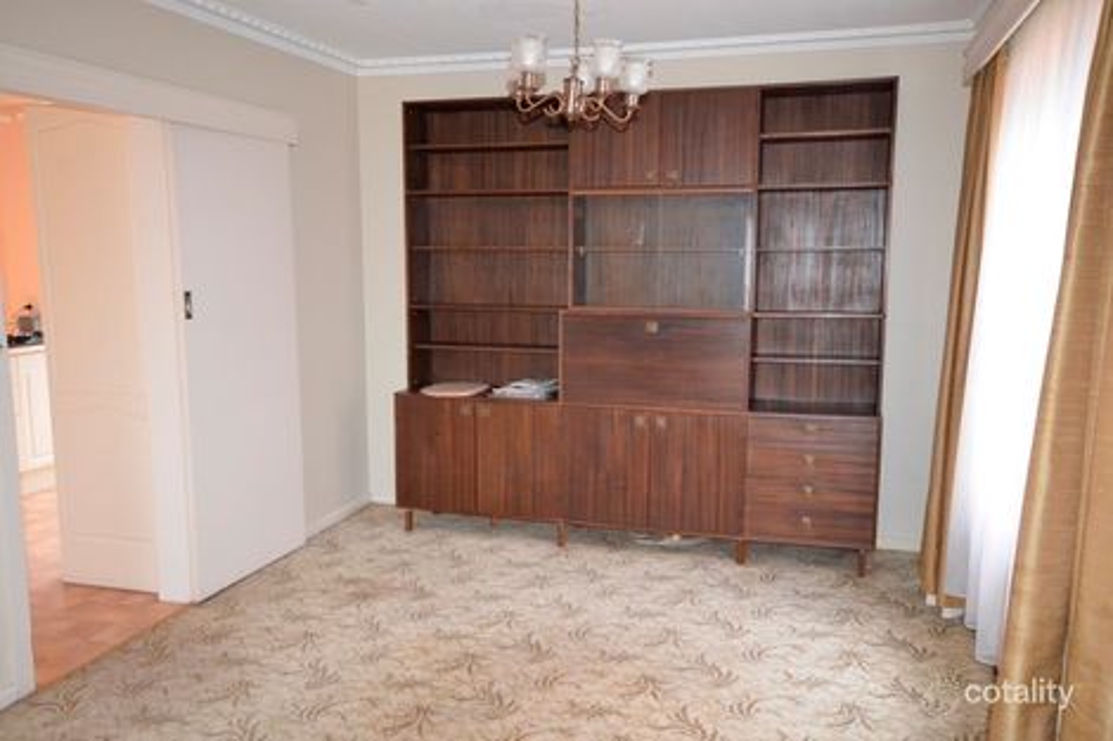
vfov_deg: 43.6
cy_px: 370
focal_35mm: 30
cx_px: 556
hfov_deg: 61.9
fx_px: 927
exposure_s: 1/60
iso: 3200
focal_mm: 20
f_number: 5.6
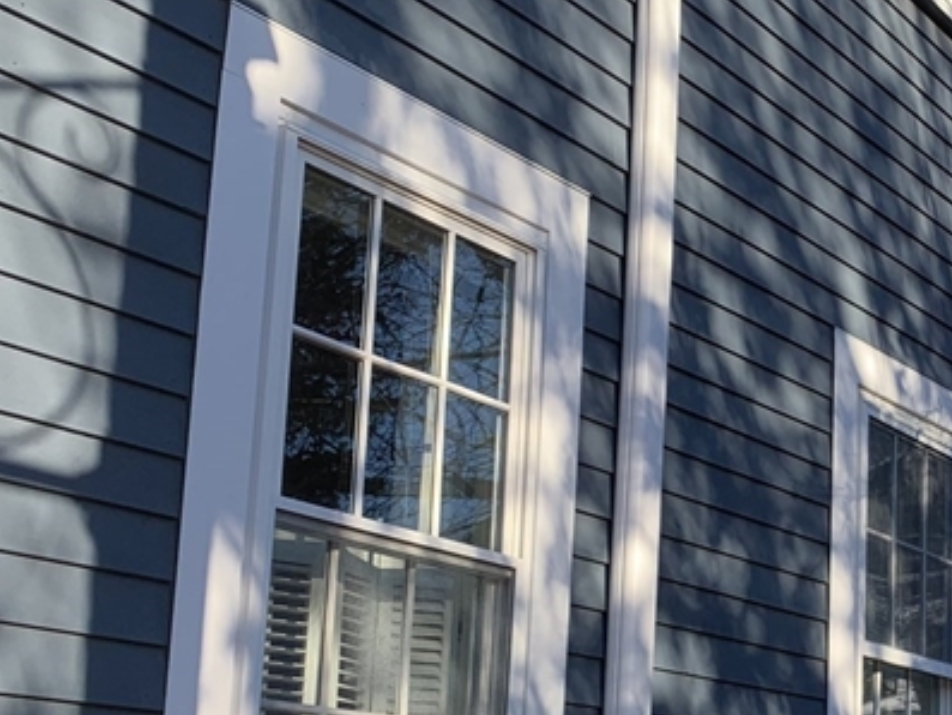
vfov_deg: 21.9
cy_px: 465
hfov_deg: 27.2
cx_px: 964
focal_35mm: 67
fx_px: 1843
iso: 25
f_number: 1.8
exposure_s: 1/871
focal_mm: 4.25
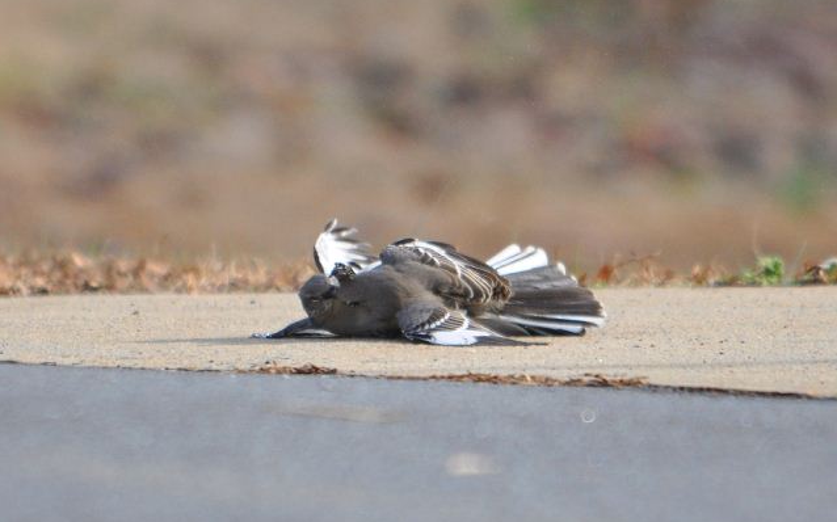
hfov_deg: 2.7
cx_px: 418
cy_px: 271
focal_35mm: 767
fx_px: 17487
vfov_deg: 1.7
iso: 560
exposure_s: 1/1000
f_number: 6.3
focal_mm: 500
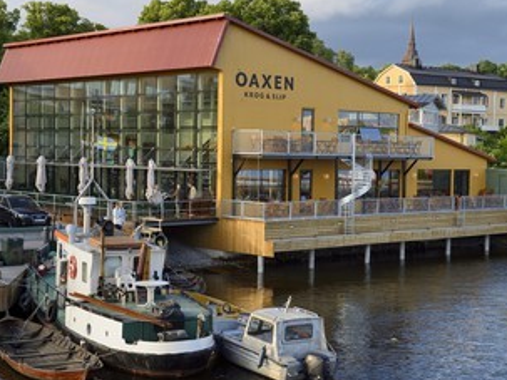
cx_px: 294
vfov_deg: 24.4
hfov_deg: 32.1
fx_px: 878
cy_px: 189
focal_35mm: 60
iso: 200
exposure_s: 1/200
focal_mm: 45
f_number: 6.3
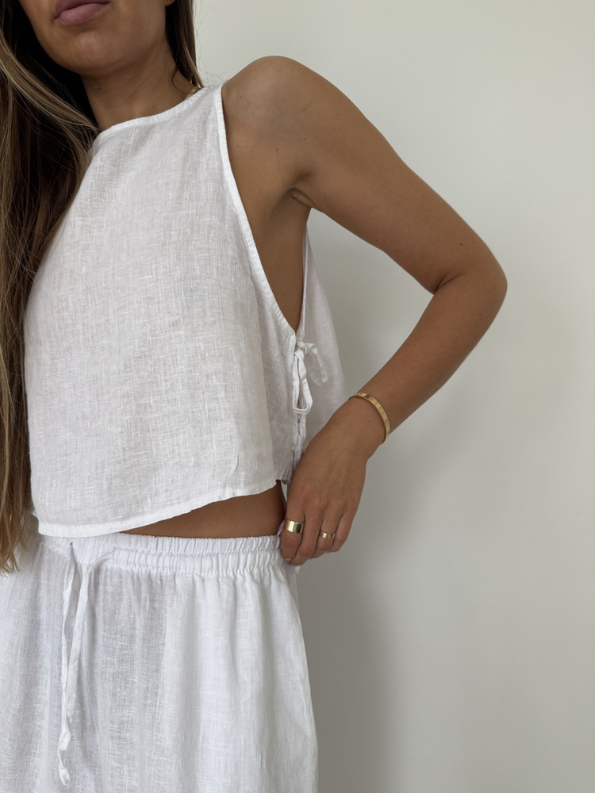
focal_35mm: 24
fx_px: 550
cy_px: 396
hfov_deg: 56.8
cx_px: 298
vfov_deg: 71.6
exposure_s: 1/121
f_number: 1.78
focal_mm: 6.76
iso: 160
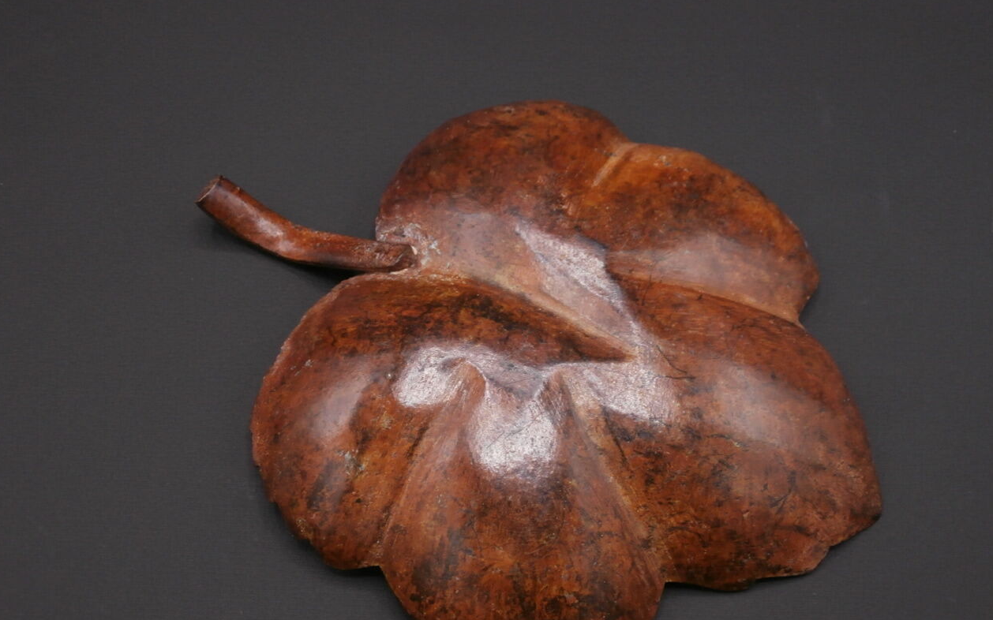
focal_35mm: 41
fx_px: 1109
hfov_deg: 48.2
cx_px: 496
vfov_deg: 31.2
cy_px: 369
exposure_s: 1/160
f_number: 3.9
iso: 200
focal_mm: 6.67
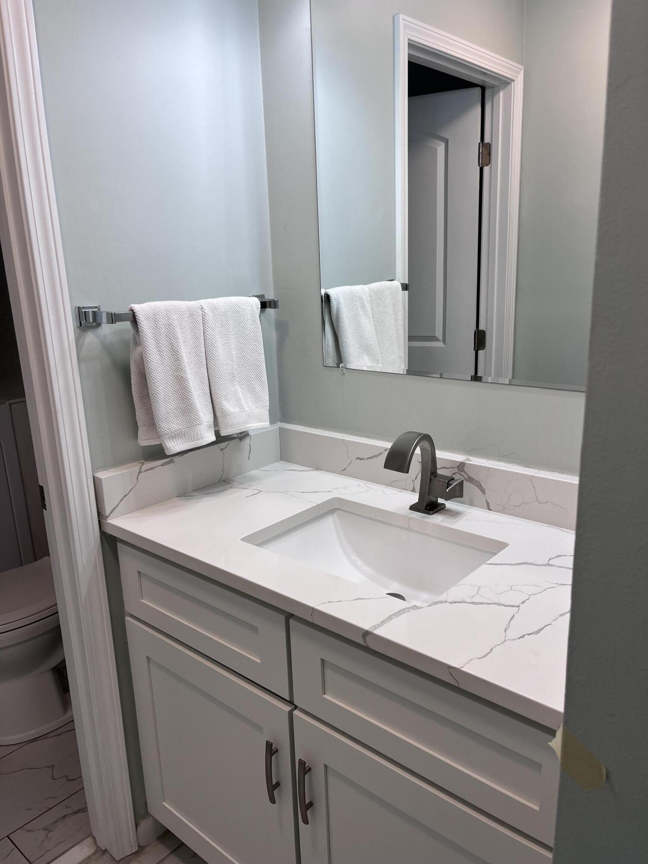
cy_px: 432
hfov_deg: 53.1
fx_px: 649
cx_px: 324
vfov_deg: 67.3
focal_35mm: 26
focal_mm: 5.1
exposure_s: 1/120
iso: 64
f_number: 1.6
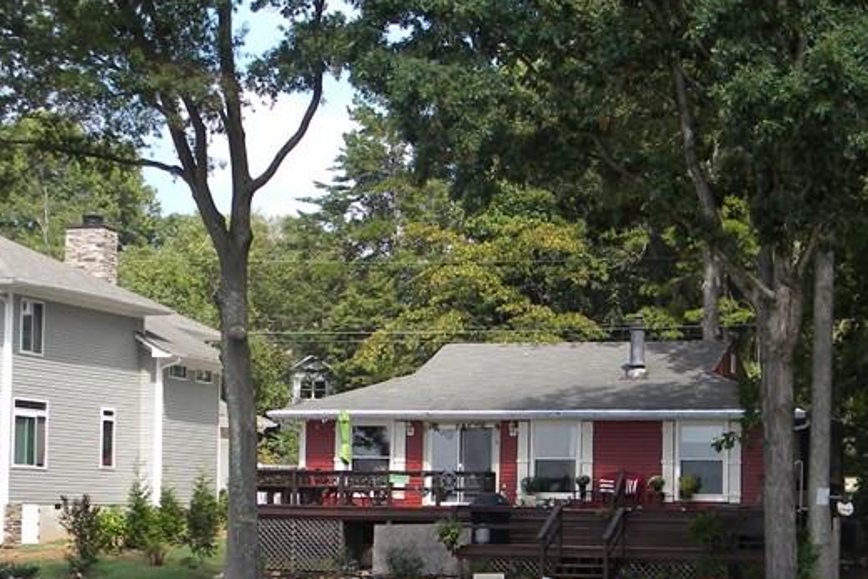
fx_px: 2026
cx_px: 482
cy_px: 464
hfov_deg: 24.2
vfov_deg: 16.2
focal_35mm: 84
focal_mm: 7.3
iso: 80
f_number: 3.8
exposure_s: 1/406
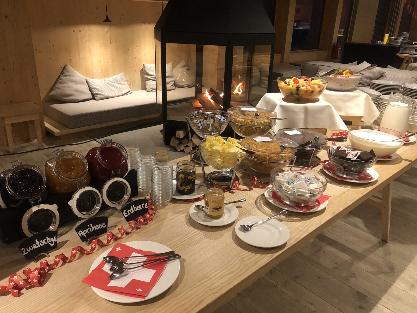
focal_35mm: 28
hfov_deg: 63.4
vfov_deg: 49.7
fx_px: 337
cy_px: 156
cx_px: 208
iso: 100
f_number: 1.8
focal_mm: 4
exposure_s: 1/16
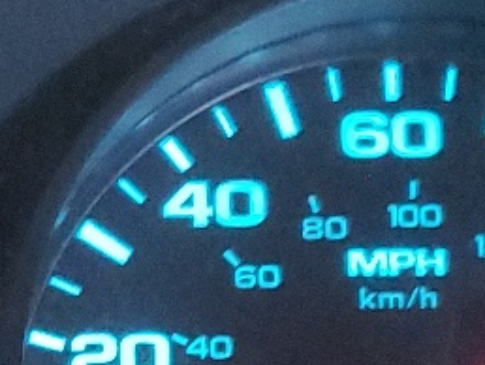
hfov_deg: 11.5
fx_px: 2258
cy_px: 621
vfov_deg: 8.9
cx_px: -348
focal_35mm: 161
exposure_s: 1/15
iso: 491
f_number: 1.5
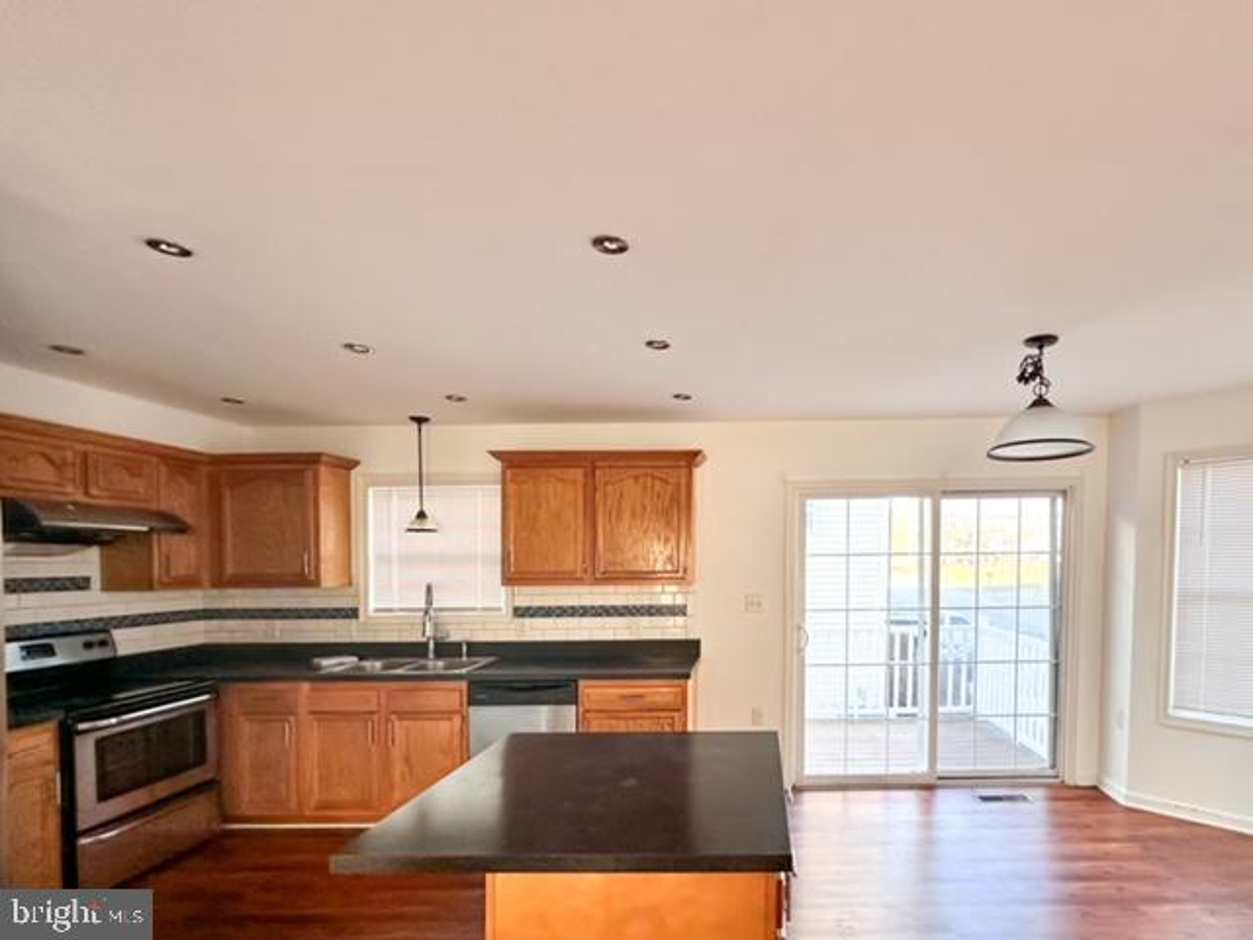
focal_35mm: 14
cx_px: 626
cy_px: 470
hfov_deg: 102.1
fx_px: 507
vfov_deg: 85.7
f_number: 2.2
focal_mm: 2.22
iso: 160
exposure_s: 1/100
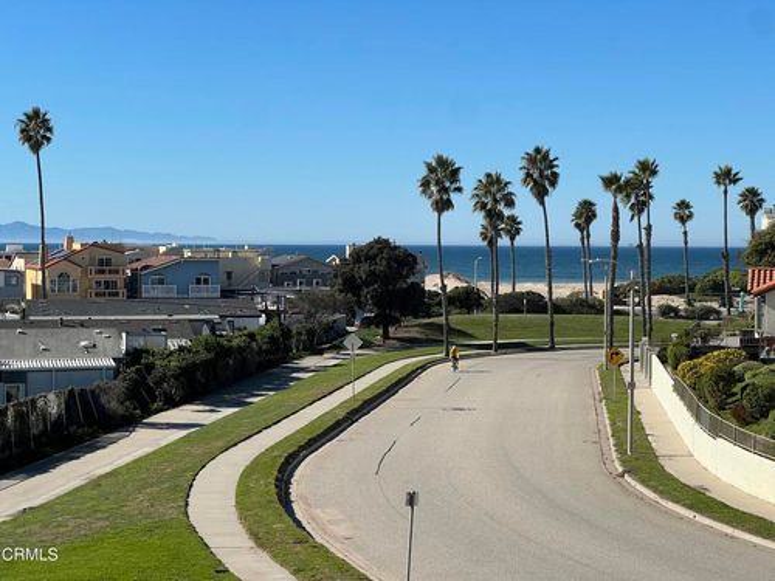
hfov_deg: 25.3
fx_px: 1724
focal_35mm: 77
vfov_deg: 19.1
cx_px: 388
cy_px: 290
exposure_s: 1/1004
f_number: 2.8
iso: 32
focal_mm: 9
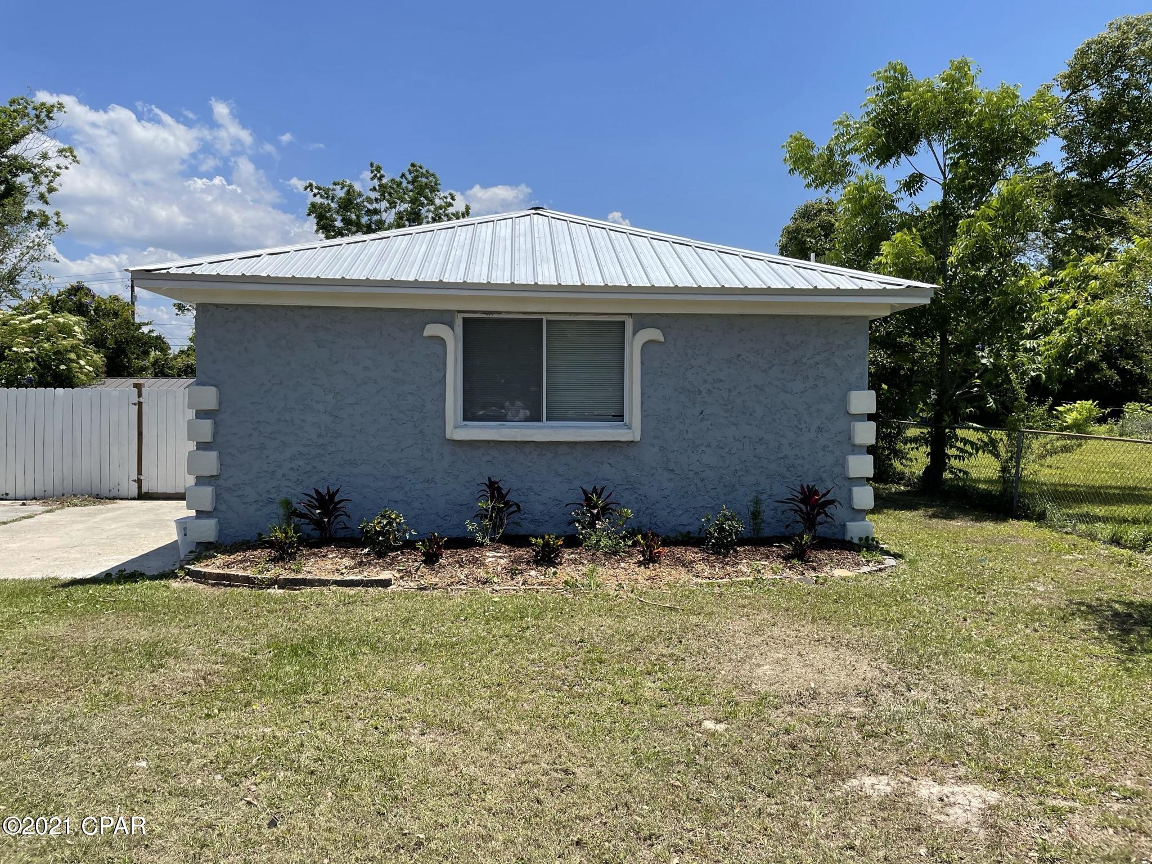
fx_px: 865
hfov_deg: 67.3
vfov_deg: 53.1
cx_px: 576
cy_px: 432
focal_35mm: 26
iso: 32
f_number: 1.6
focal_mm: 4.2
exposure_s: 1/3610
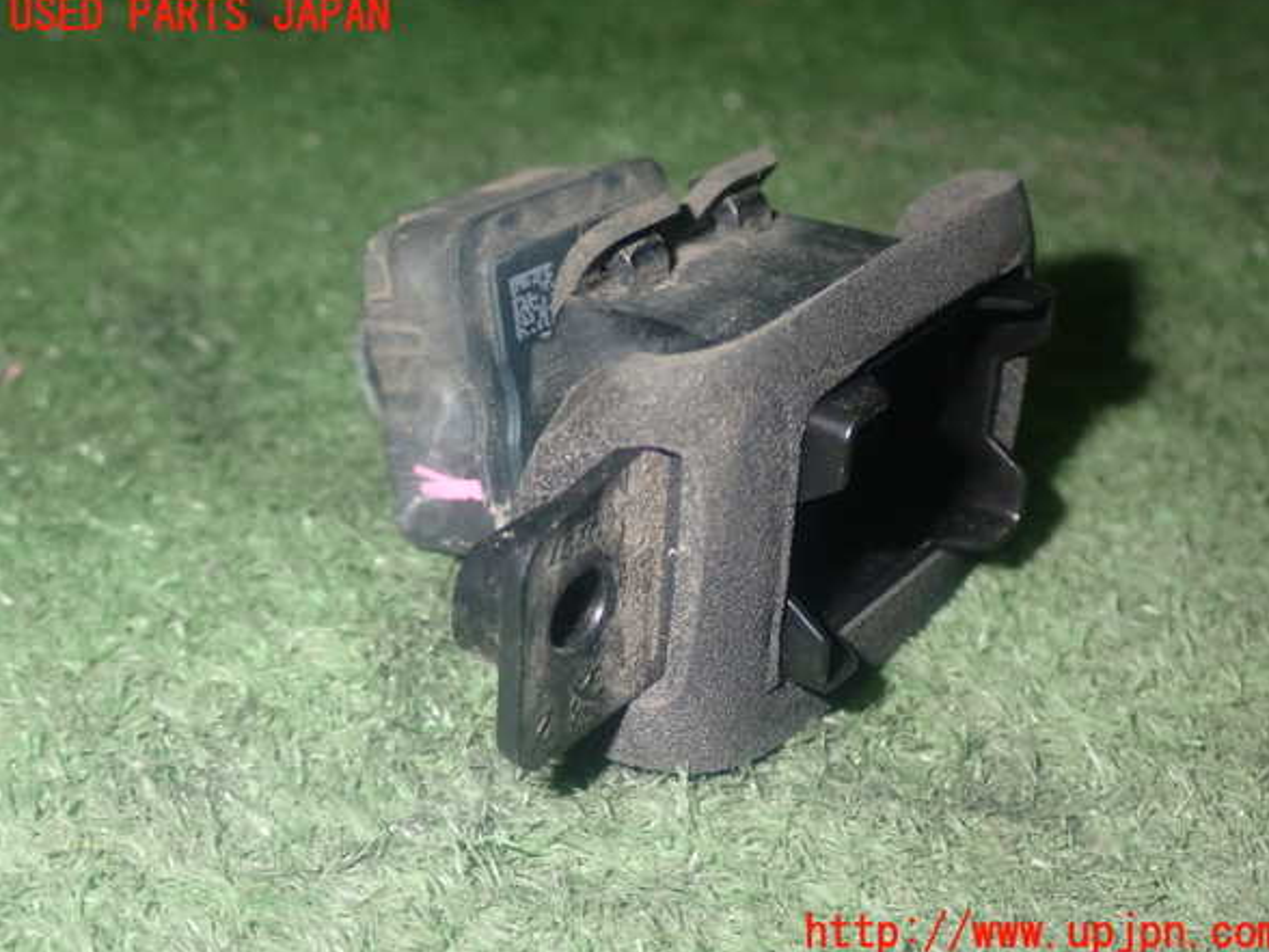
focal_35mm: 51
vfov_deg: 28.6
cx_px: 645
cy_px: 475
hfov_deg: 37.5
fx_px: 1870
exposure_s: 1/50
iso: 800
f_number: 9
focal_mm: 9.01
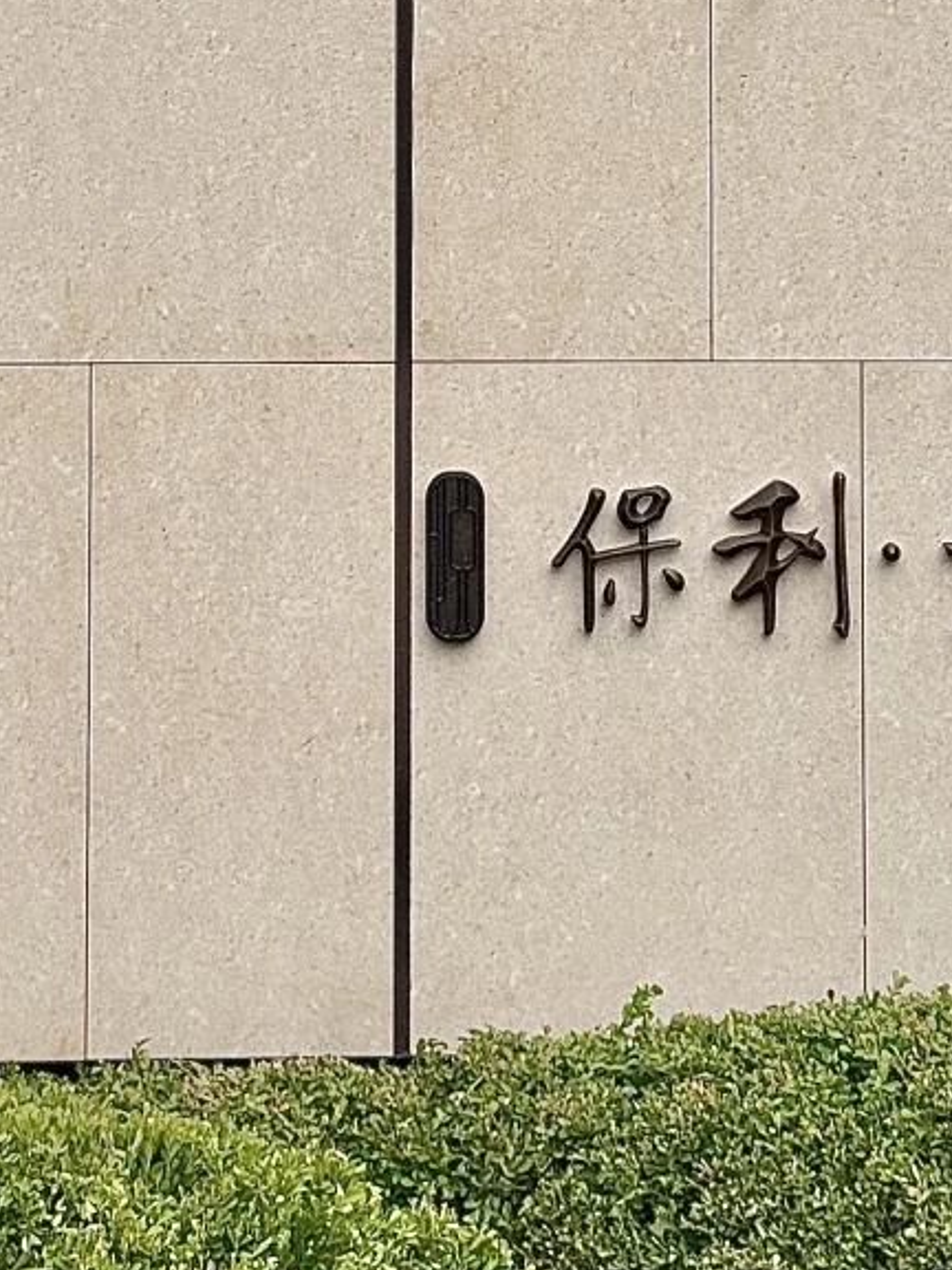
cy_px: -86
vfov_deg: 16.0
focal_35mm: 120
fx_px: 4400
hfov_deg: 12.3
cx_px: 502
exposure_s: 1/3610
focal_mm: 6.76
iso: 64
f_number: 1.78
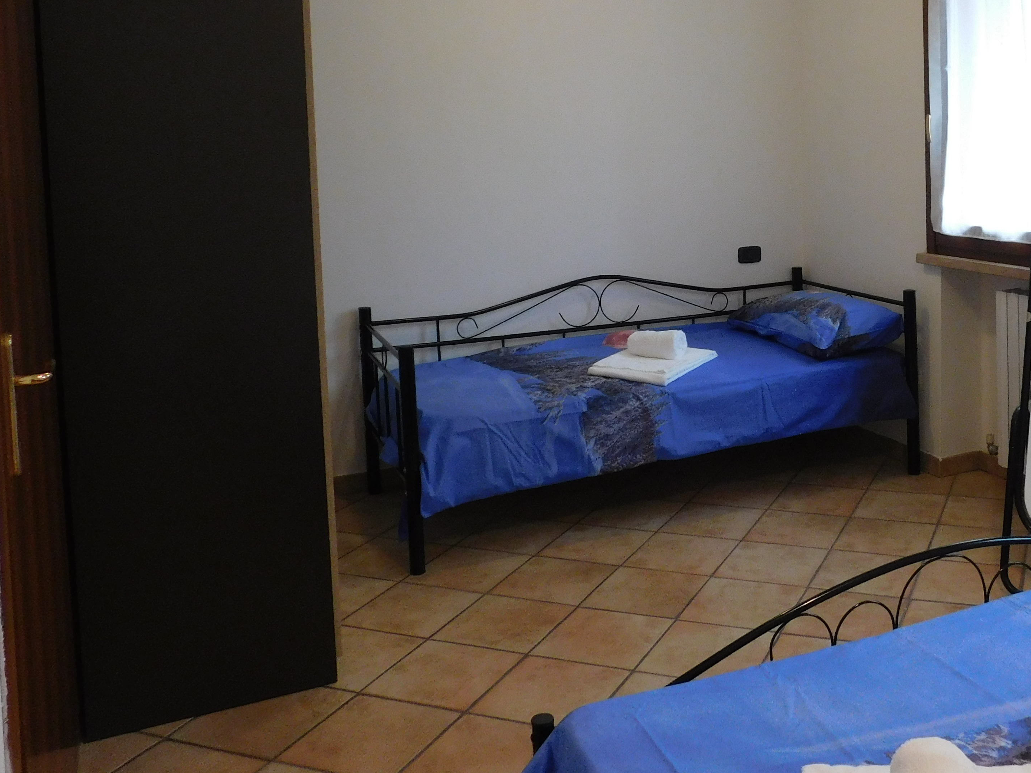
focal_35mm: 37
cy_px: 193
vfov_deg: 37.7
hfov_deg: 48.9
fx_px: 1102
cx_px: 722
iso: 220
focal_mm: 4
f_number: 3
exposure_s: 1/30
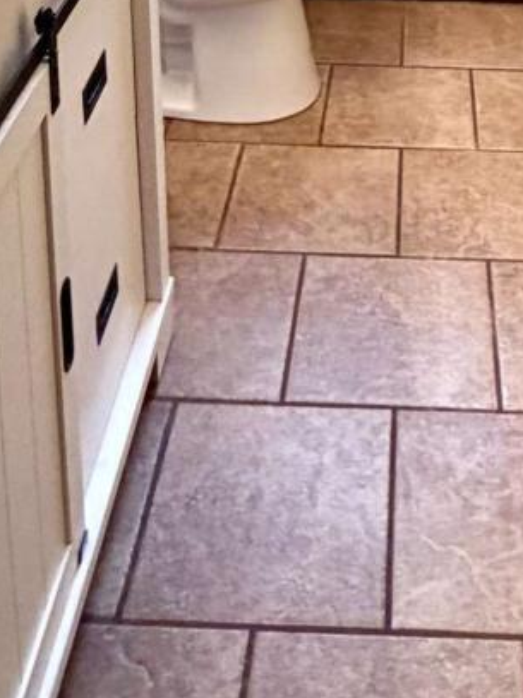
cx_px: 389
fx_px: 1109
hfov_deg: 26.2
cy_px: -232
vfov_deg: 28.2
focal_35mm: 55
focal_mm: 2.22
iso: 320
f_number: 2.2
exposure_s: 1/60
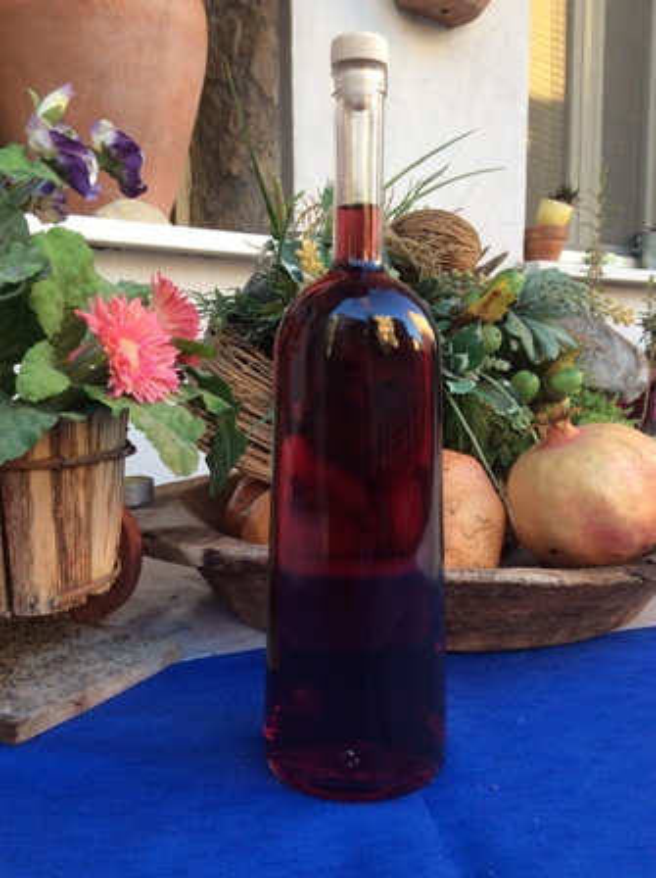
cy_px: 439
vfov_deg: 56.9
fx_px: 810
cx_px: 328
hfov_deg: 44.1
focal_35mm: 32
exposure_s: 1/60
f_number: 2.4
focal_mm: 3.3
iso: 40
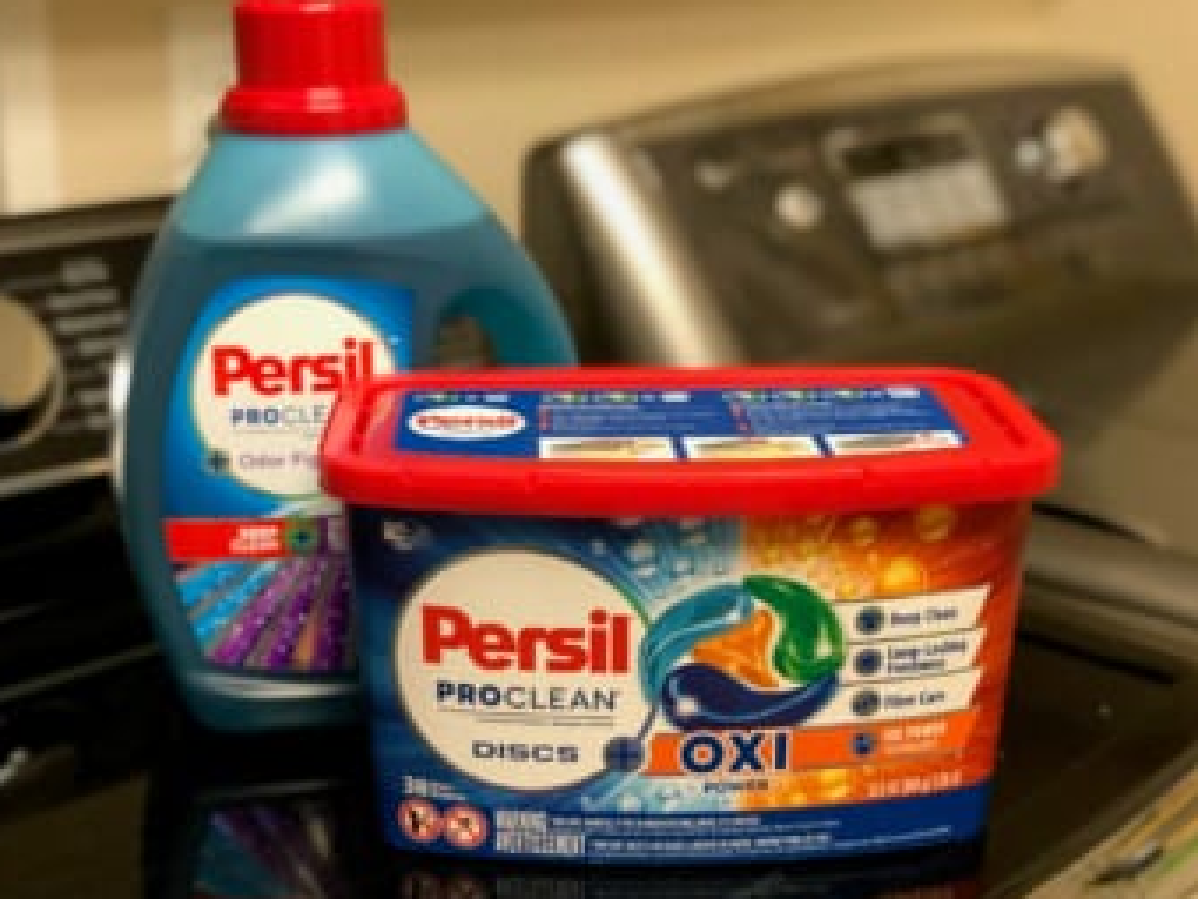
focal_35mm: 55
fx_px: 1903
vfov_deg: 26.6
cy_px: 455
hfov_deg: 34.9
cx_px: 595
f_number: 2.4
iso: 160
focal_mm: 6
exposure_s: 1/30
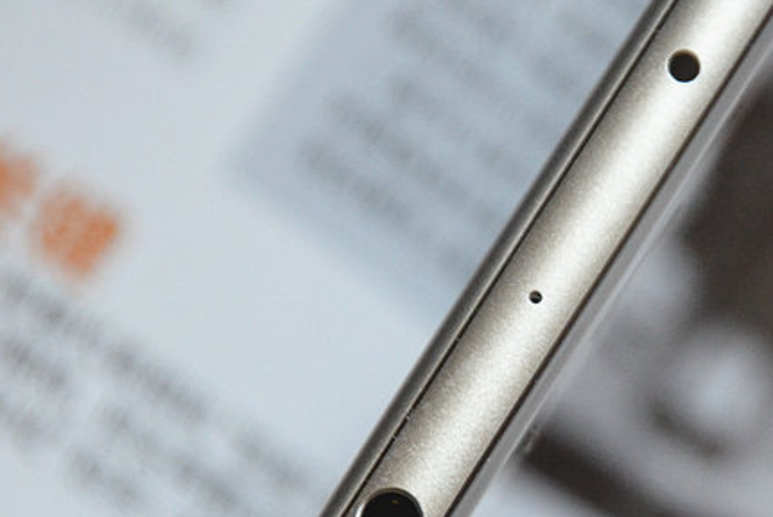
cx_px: 735
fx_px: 8766
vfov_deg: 3.4
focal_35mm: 408
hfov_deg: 5.0
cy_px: 370
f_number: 5.6
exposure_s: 1/40
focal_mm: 98
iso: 1600
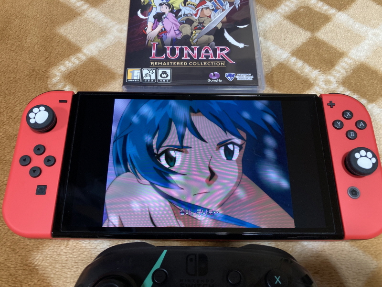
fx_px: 309
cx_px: 191
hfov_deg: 63.4
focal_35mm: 28
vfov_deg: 49.7
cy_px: 144
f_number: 1.8
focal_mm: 3.99
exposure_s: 1/50
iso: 250
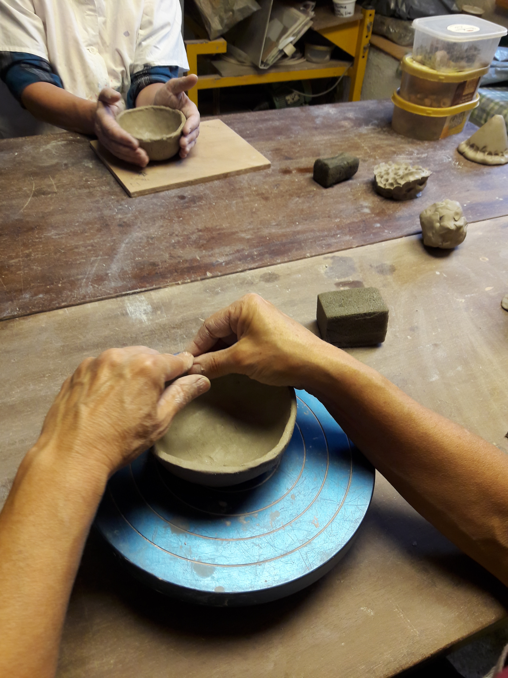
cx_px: 254
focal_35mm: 28
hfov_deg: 49.7
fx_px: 548
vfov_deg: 63.4
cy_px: 339
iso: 64
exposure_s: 1/33
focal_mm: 3.7
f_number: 1.9
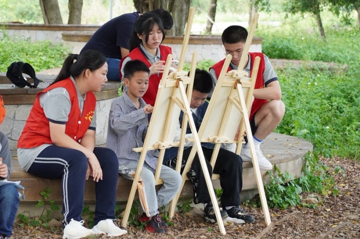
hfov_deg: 13.0
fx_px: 1574
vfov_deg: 8.7
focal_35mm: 158
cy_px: 120
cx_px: 180
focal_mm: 105
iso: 1000
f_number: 6.3
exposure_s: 1/250
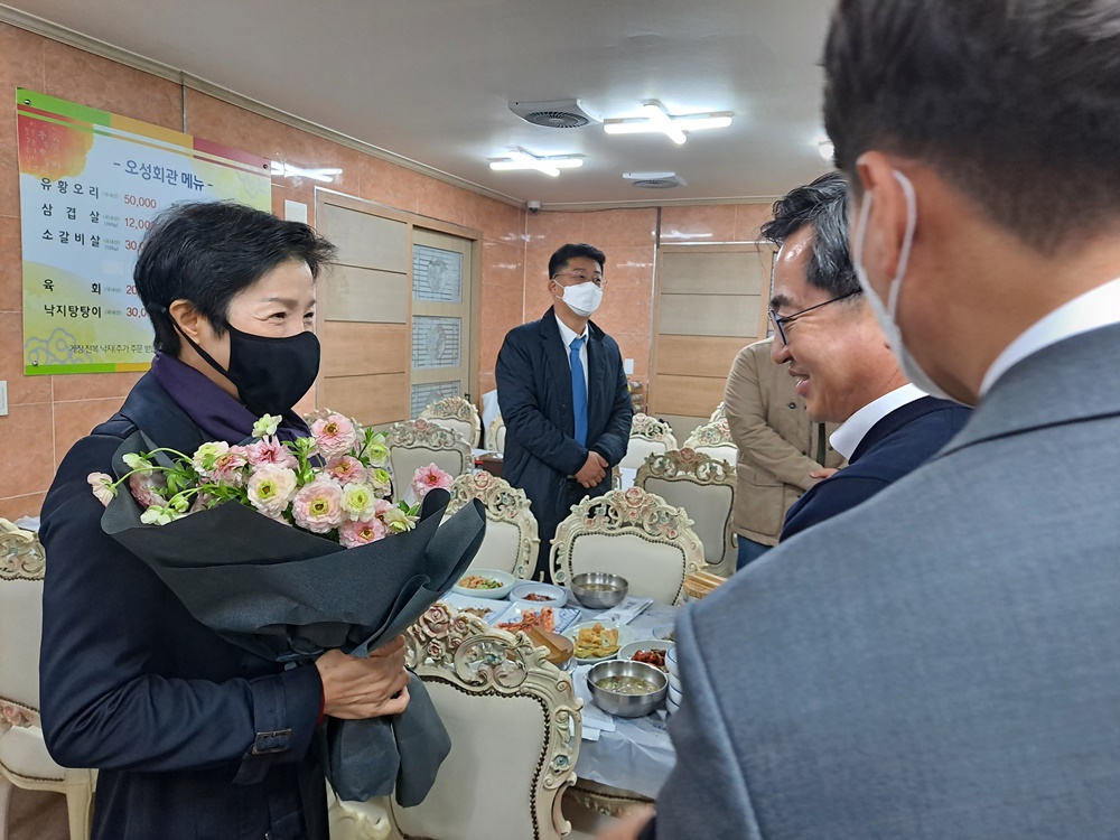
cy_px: 420
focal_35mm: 24
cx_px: 560
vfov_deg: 56.8
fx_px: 777
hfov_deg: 71.6
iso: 200
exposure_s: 1/60
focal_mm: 5.23
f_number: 1.8
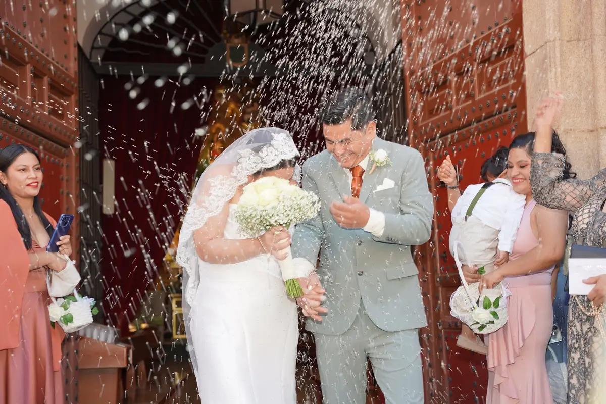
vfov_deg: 24.9
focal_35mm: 54
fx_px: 914
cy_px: 202
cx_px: 303
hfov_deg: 36.7
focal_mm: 54.3
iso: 250
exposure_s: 1/160
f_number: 4
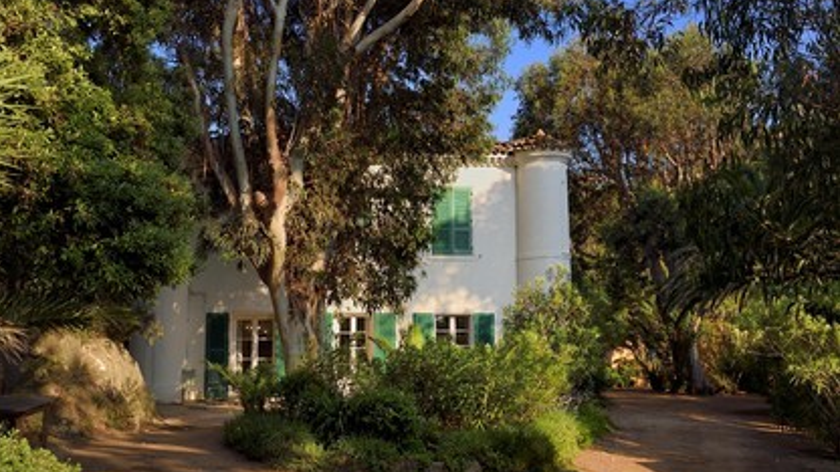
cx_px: 418
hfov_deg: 55.3
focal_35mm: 36
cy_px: 228
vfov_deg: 32.8
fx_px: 802
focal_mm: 34
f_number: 9
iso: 200
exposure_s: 1/250
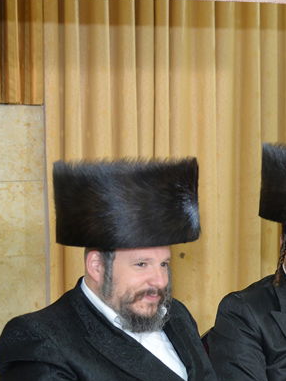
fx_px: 1156
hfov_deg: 13.6
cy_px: 252
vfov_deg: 18.7
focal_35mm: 105
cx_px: 376
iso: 1000
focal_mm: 52
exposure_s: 1/125
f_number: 4.5
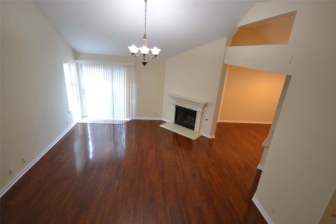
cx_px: 168
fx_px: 168
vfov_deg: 67.4
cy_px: 112
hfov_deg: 90.0
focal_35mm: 18
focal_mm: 12
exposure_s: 1/60
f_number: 4.5
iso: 1600
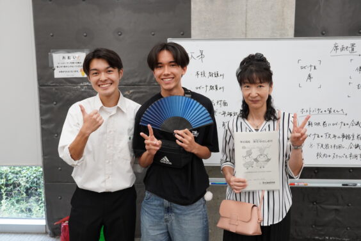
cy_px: 120
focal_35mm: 34
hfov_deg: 55.1
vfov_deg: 38.4
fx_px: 346
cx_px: 180
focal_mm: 23
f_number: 4
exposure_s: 1/125
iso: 800
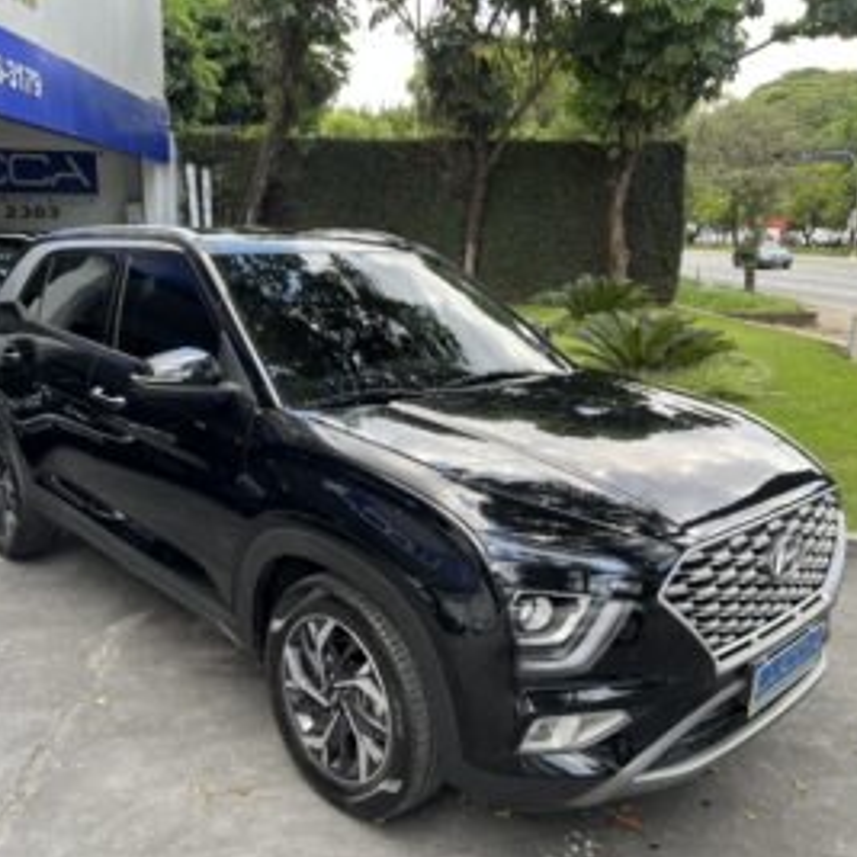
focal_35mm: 31
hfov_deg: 52.2
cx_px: 347
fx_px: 868
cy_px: 430
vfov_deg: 52.5
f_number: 1.5
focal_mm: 5.7
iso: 50
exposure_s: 1/308
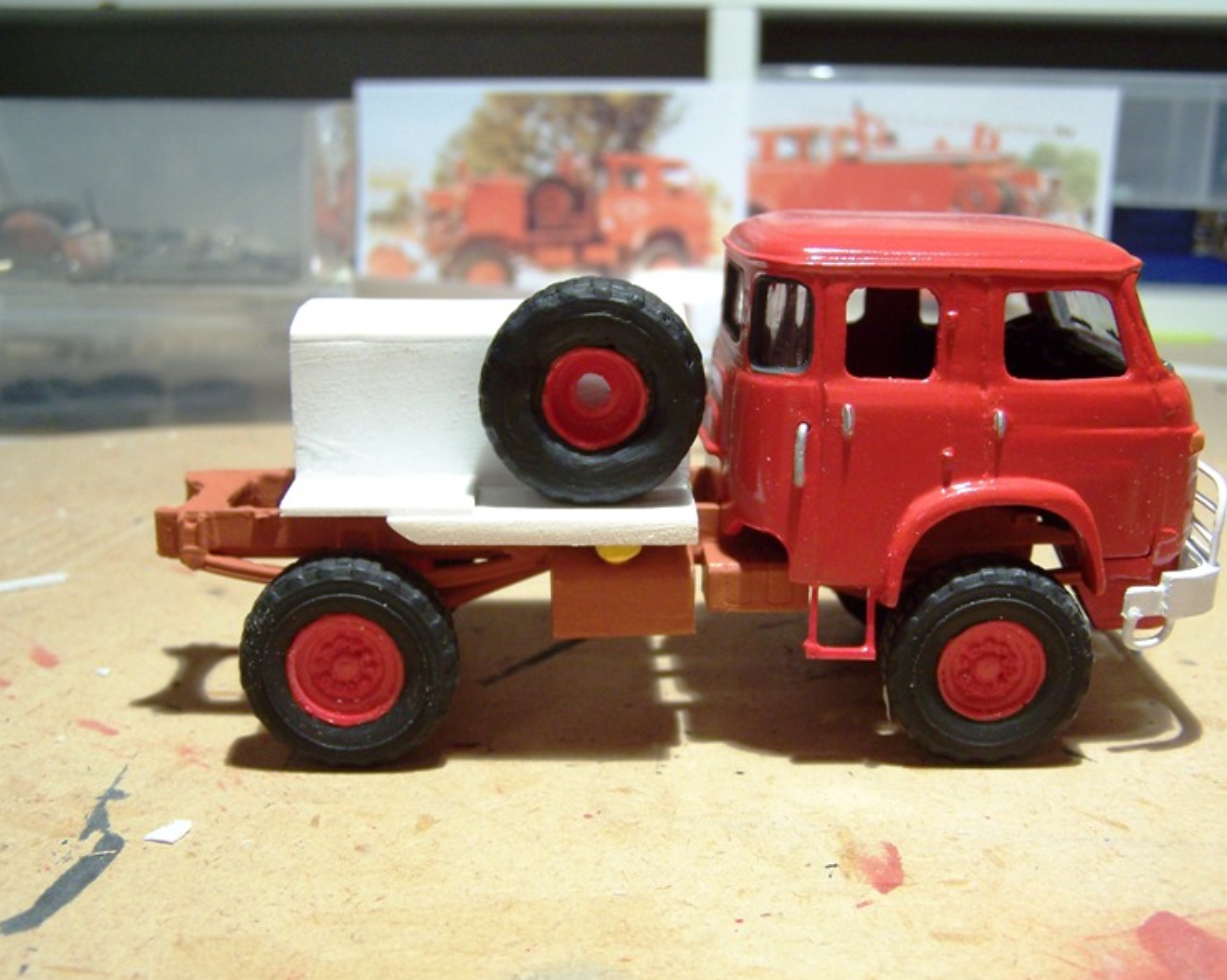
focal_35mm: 40
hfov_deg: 45.8
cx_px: 648
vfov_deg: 37.3
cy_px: 489
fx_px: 1452
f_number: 2.8
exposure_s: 1/30
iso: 140
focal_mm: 6.3
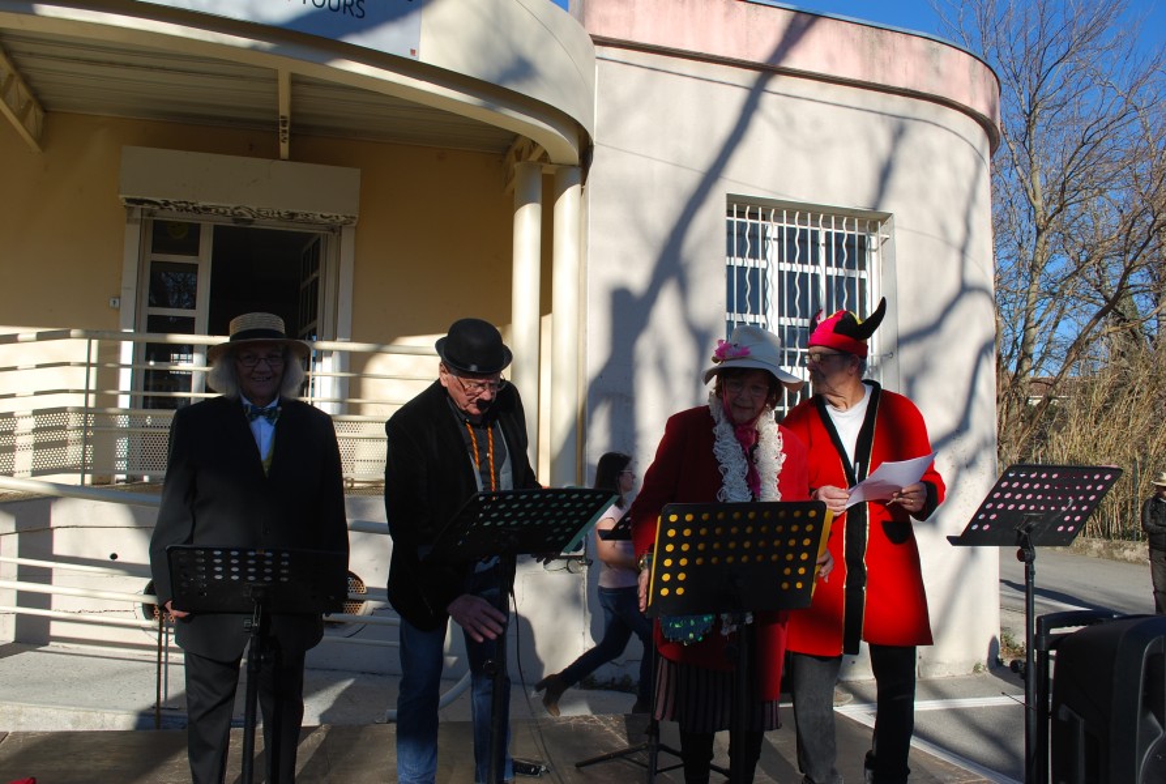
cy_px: 392
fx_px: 974
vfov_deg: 43.8
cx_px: 583
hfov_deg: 61.8
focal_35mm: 30
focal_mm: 20
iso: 100
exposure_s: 1/250
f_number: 8
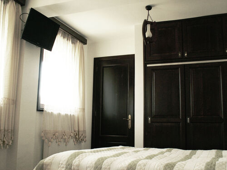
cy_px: 85
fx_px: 256
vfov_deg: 36.8
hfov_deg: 47.9
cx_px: 114
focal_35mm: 39
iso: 100
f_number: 2.8
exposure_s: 1/20
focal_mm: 6.45
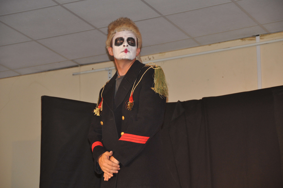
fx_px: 1060
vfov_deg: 10.1
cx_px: 142
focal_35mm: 135
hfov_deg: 15.2
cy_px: 94
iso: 800
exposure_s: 1/60
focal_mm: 90
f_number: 5.3
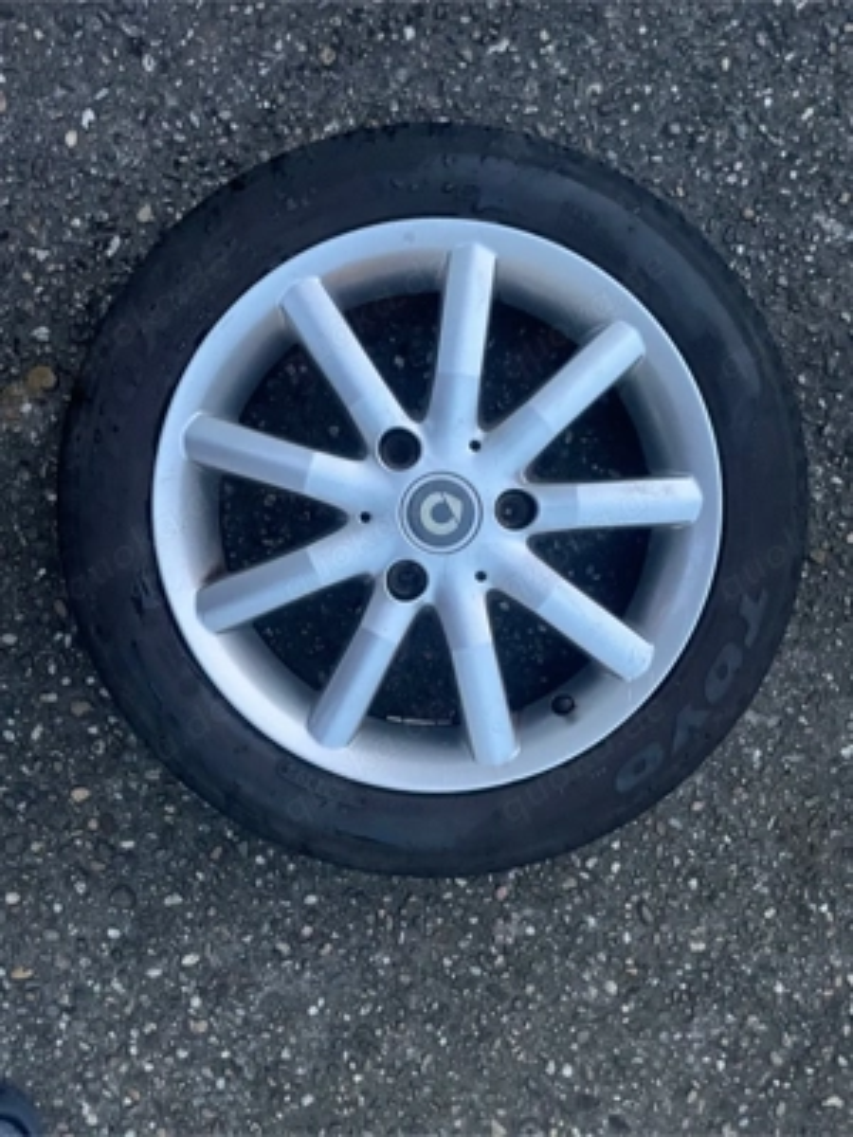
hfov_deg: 53.1
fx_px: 854
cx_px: 426
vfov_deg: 67.3
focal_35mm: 26
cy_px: 568
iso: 640
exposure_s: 1/40
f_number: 1.6
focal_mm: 4.2
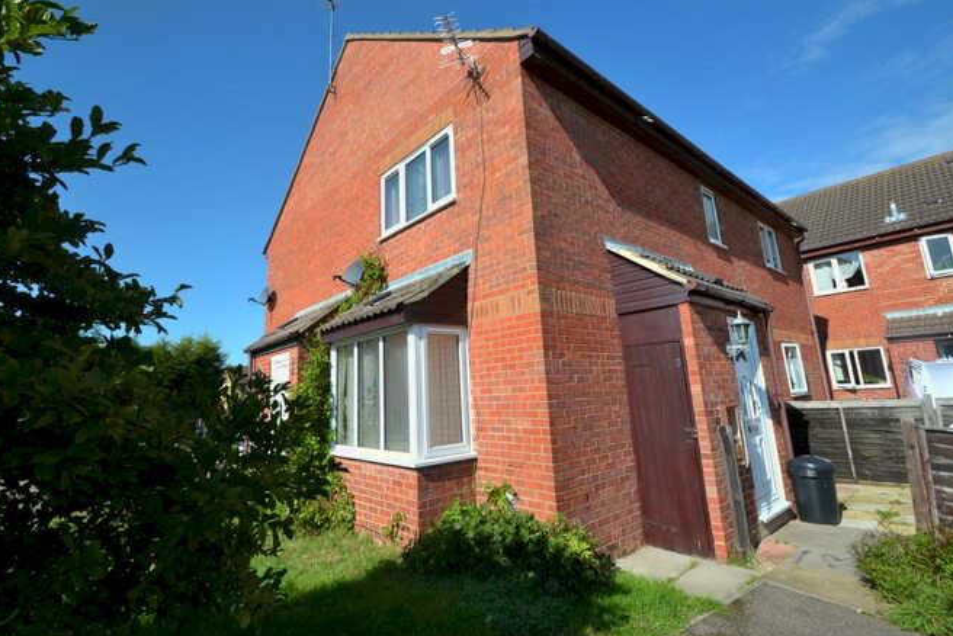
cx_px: 479
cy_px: 304
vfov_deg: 73.8
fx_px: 424
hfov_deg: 96.7
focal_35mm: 16
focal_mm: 10
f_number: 7.1
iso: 100
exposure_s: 1/200
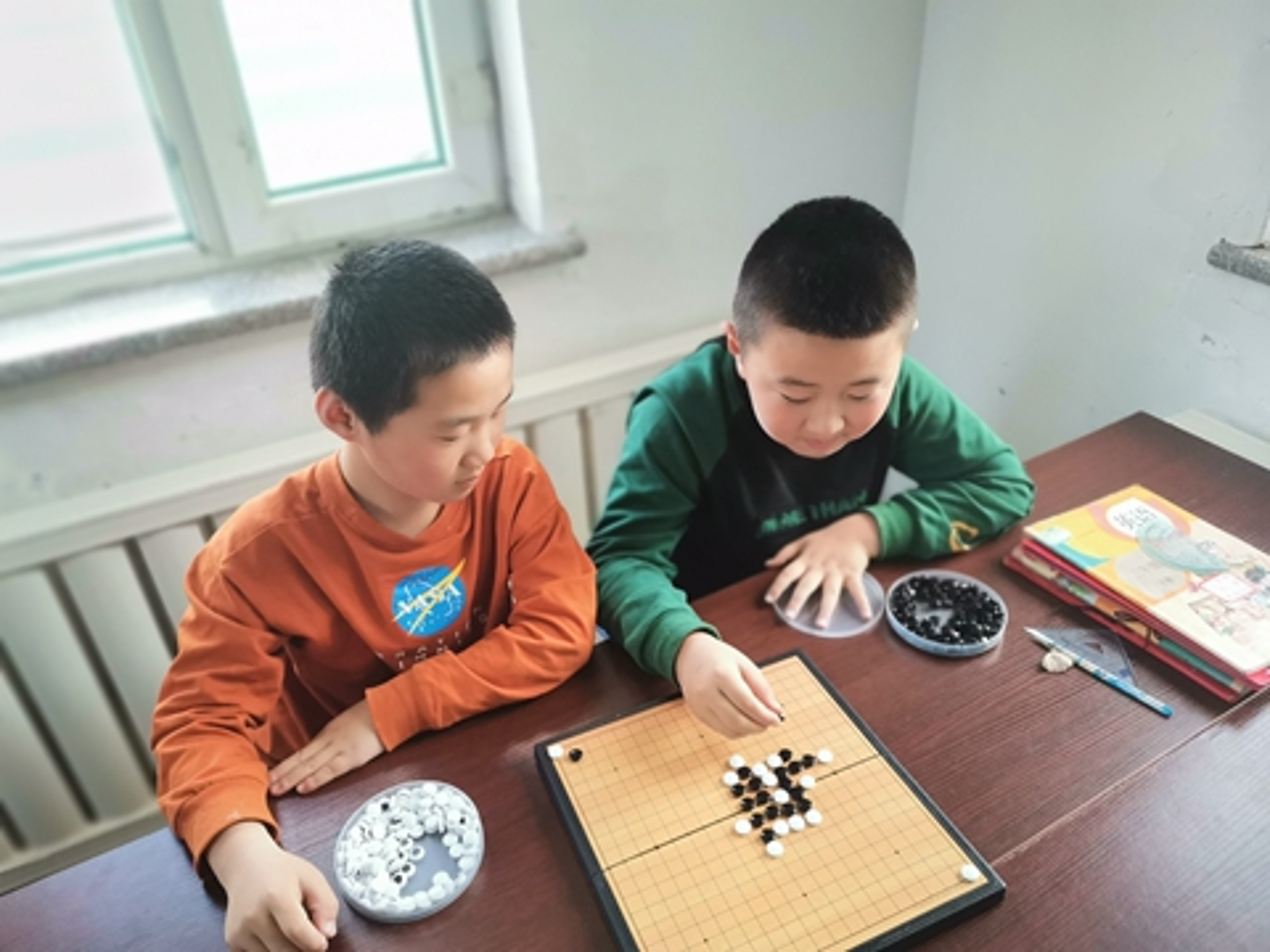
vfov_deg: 53.1
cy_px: 476
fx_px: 954
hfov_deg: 67.3
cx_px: 635
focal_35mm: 26
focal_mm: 4.75
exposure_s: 1/50
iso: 320
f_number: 2.4
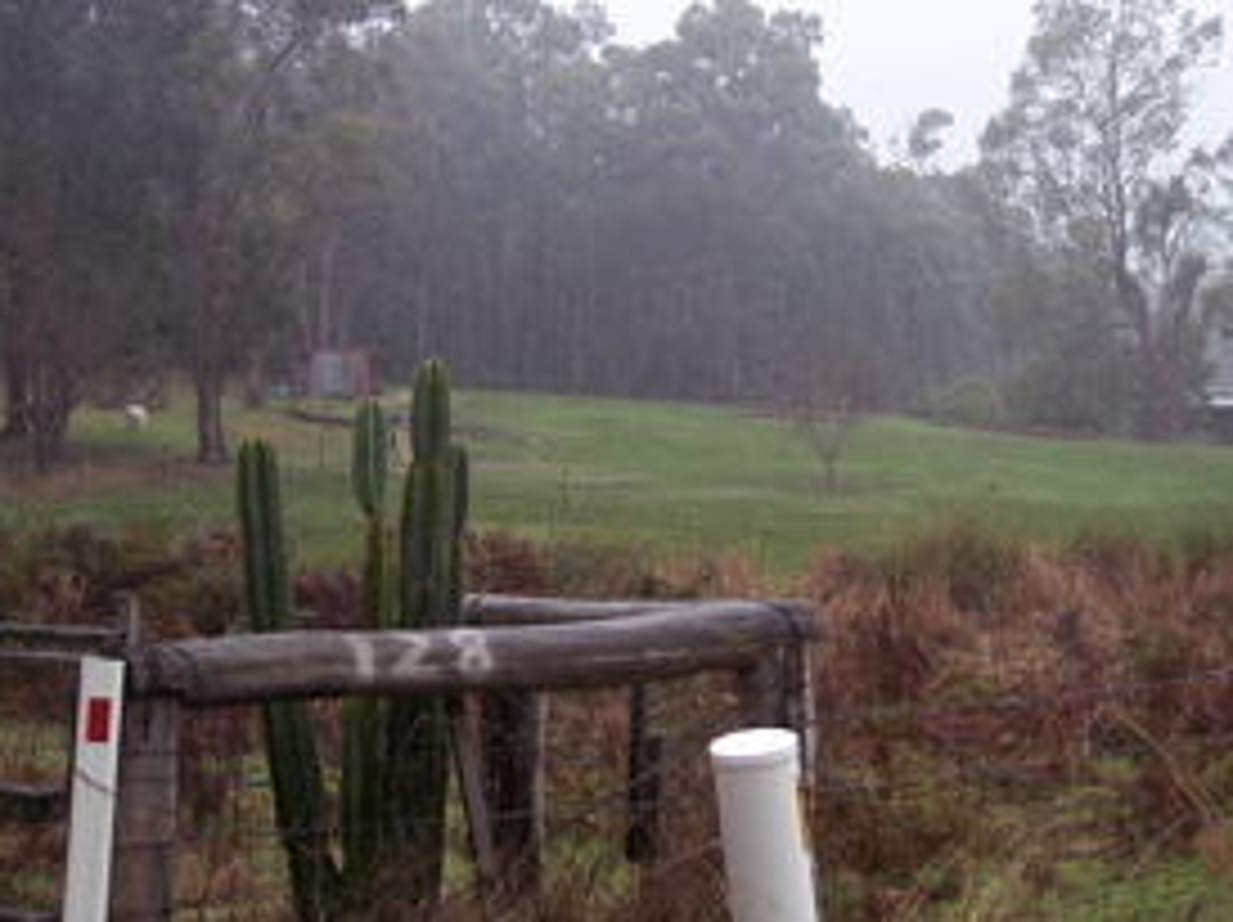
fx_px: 2029
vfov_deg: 25.4
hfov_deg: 33.7
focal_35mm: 57
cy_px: 279
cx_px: 738
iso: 100
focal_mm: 8
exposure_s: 1/180
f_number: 3.4
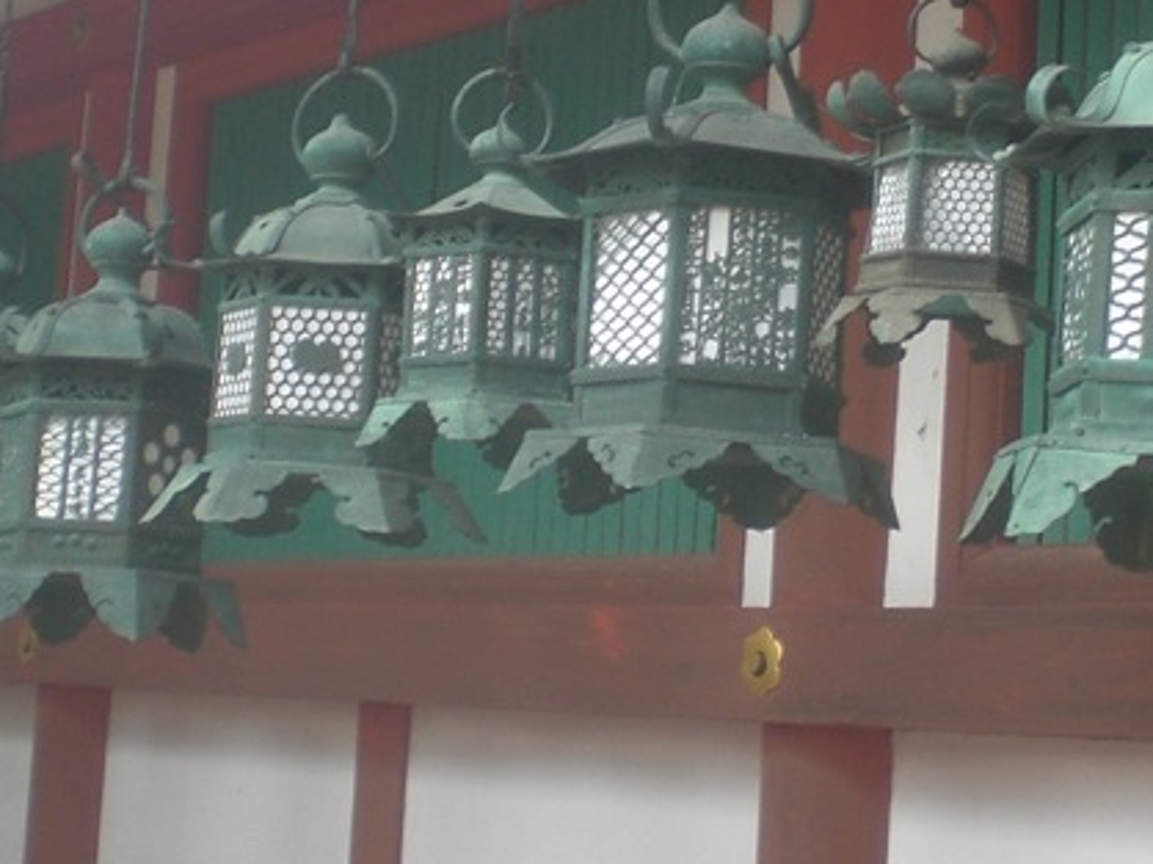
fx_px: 3029
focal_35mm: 91
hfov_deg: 21.5
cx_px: 783
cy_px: 271
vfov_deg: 16.2
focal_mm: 6.3
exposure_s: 1/60
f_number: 3.1
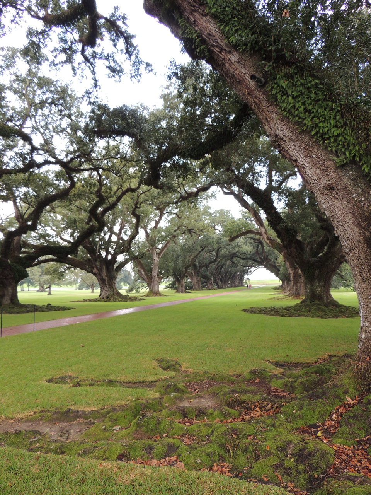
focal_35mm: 24
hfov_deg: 56.8
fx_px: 343
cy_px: 248
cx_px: 186
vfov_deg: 71.6
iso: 100
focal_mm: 4.3
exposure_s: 1/60
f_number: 3
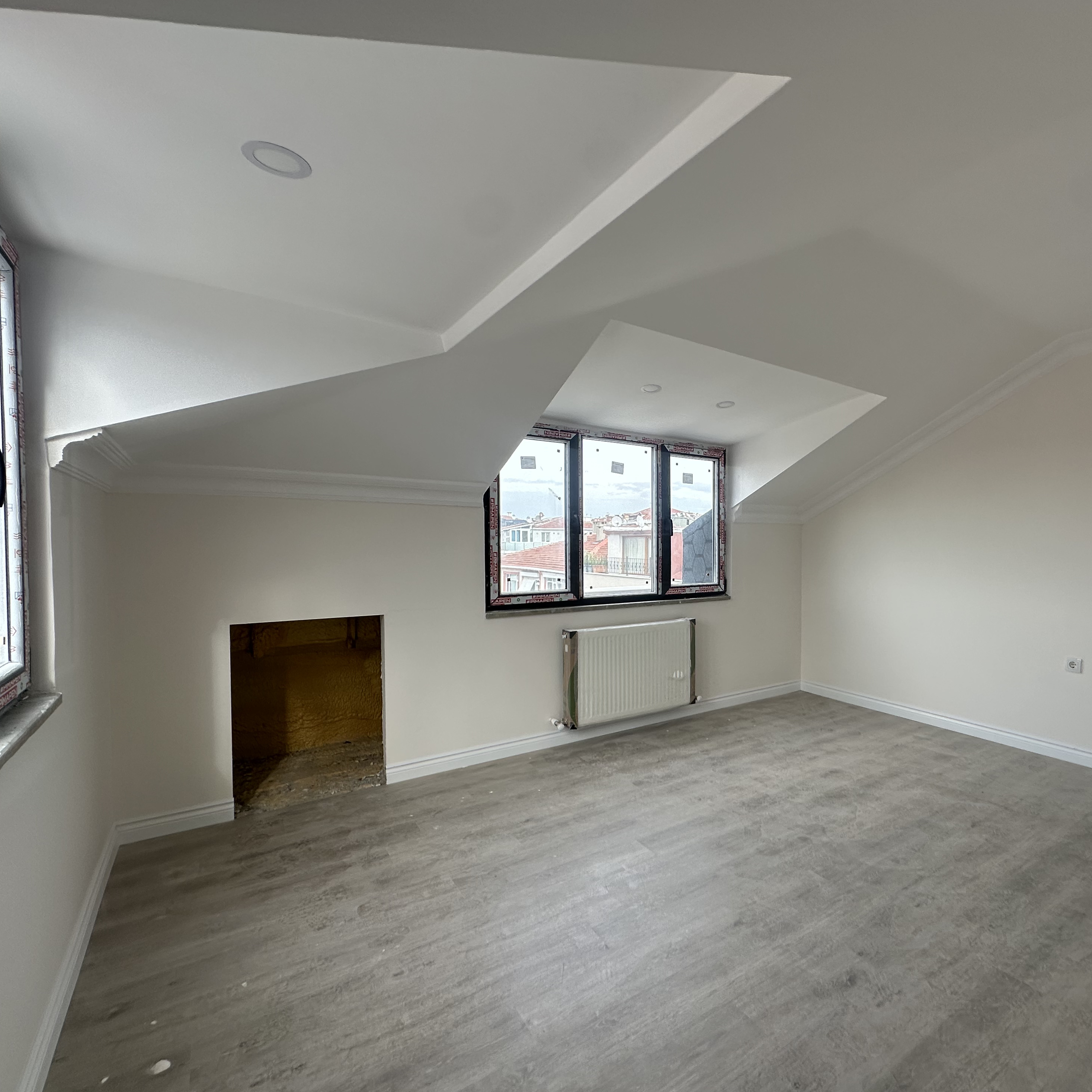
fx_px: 607
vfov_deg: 84.0
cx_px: 692
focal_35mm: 17
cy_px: 556
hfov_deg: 82.2
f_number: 2.2
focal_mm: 2.22
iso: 40
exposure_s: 1/215
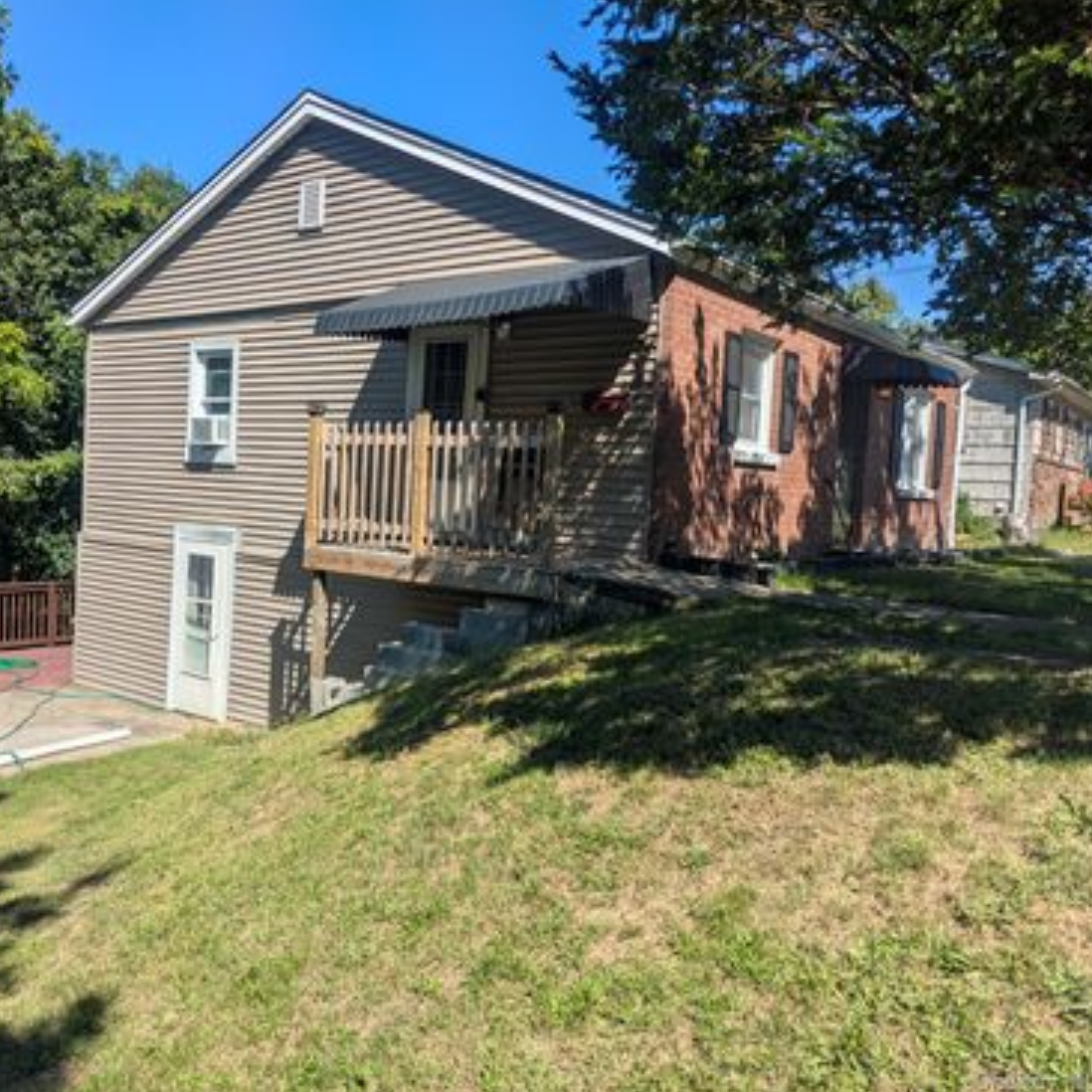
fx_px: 1035
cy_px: 537
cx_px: 376
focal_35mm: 29
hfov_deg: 54.6
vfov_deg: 55.6
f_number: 1.85
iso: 47
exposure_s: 1/1855
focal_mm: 6.81
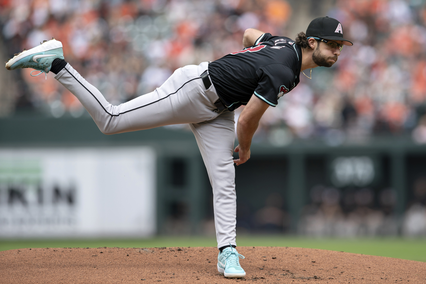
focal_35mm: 400
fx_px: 4733
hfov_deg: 5.2
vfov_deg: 3.4
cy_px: 142
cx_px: 213
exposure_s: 1/2000
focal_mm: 400
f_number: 3.2
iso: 320
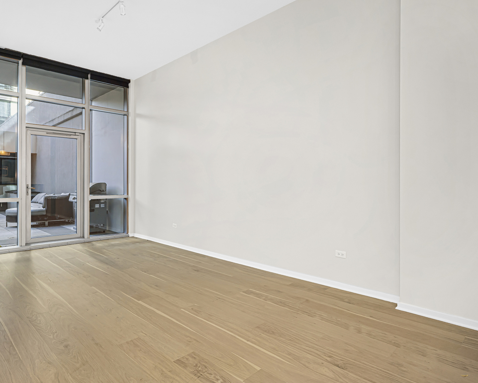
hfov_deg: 77.1
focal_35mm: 21
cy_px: 186
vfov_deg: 65.5
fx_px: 297
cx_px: 201
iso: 400
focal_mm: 18
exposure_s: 1/30
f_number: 5.6
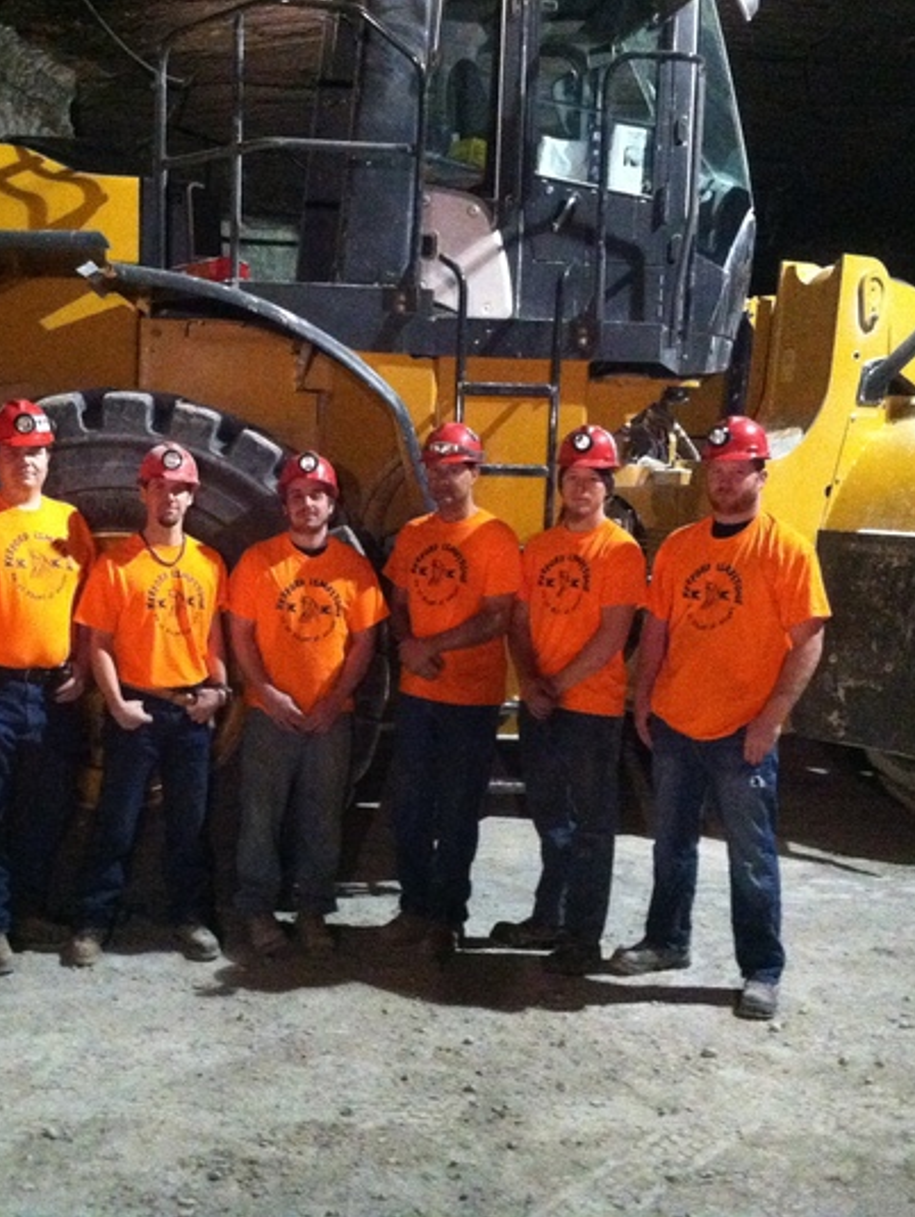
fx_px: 1654
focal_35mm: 47
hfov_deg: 30.7
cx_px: 314
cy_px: 607
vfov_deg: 40.4
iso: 1000
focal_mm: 3.85
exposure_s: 1/15
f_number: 2.8
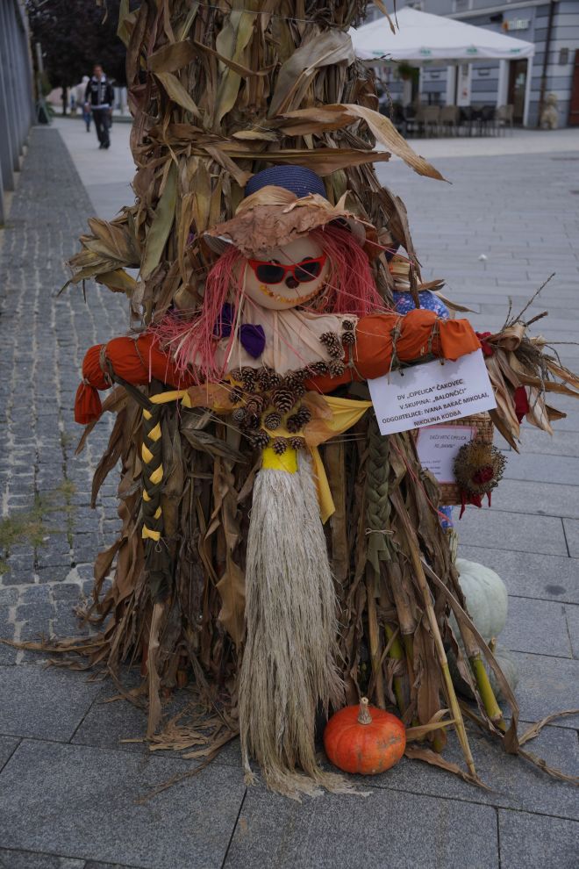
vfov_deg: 47.8
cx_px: 290
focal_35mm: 41
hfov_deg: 32.9
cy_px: 434
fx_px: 981
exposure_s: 1/200
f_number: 3.2
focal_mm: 27.1
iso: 100
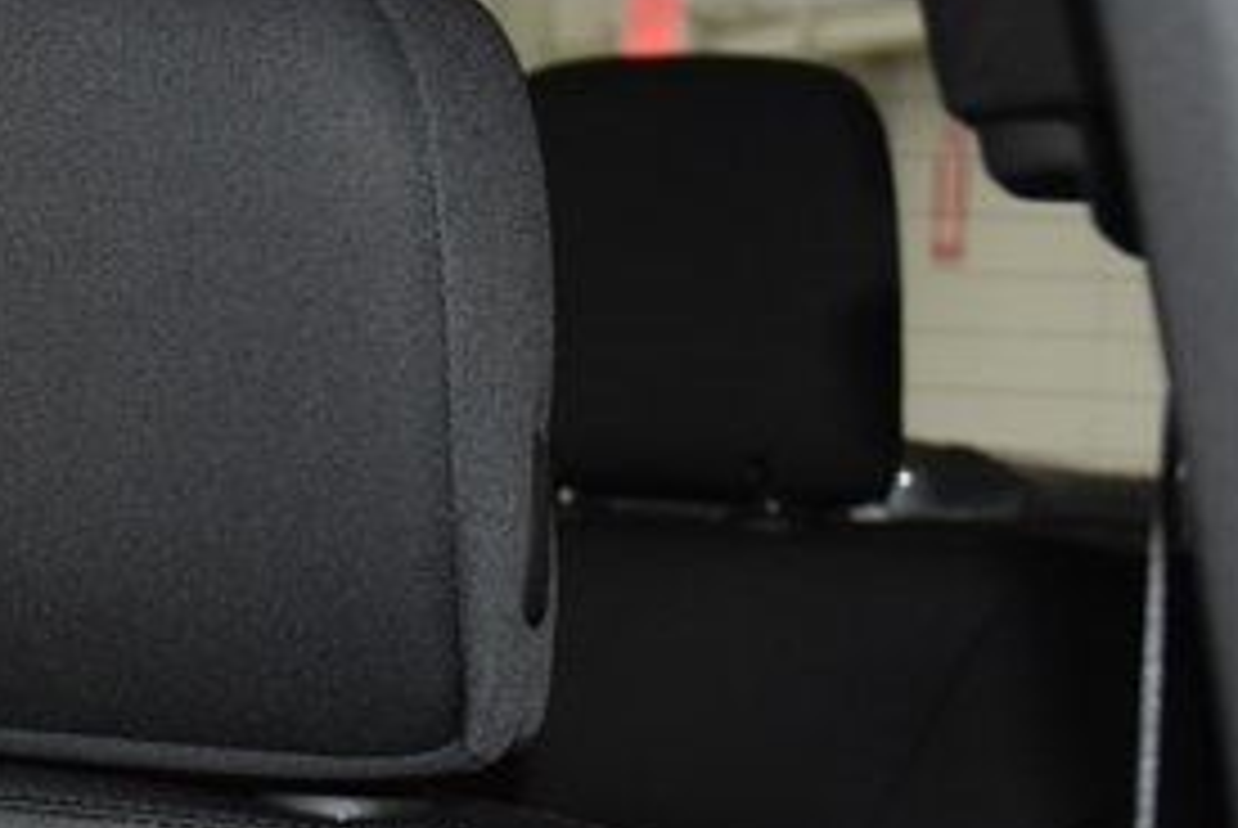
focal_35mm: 87
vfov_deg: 15.6
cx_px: -99
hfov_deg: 22.1
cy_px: 628
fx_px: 3001
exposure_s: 1/50
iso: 1800
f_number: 3.8
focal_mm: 25
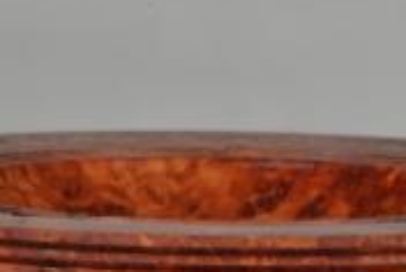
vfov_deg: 3.0
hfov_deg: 4.4
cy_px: 237
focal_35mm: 466
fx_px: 5264
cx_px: 221
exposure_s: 5
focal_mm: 122
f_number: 29
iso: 100
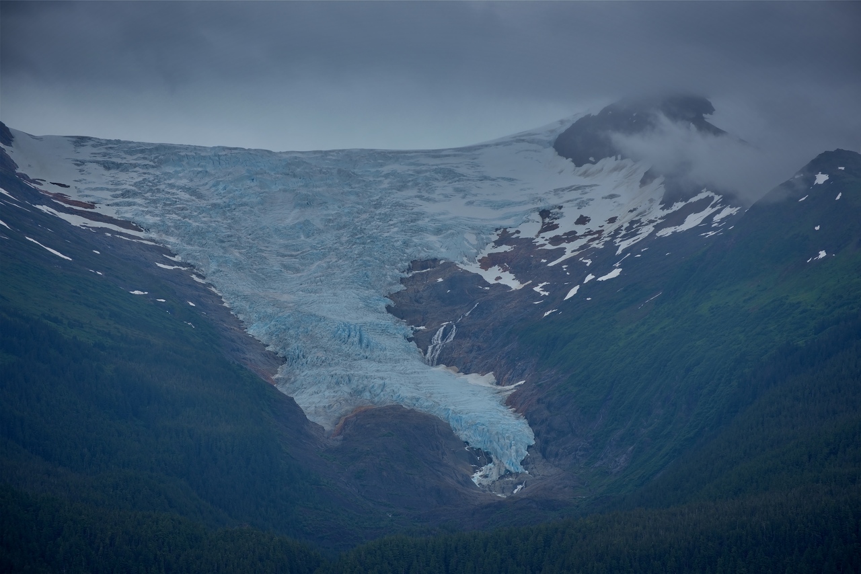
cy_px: 287
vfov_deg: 10.2
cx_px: 430
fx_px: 3229
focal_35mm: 135
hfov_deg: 15.2
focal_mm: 135
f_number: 10
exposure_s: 1/400
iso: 100
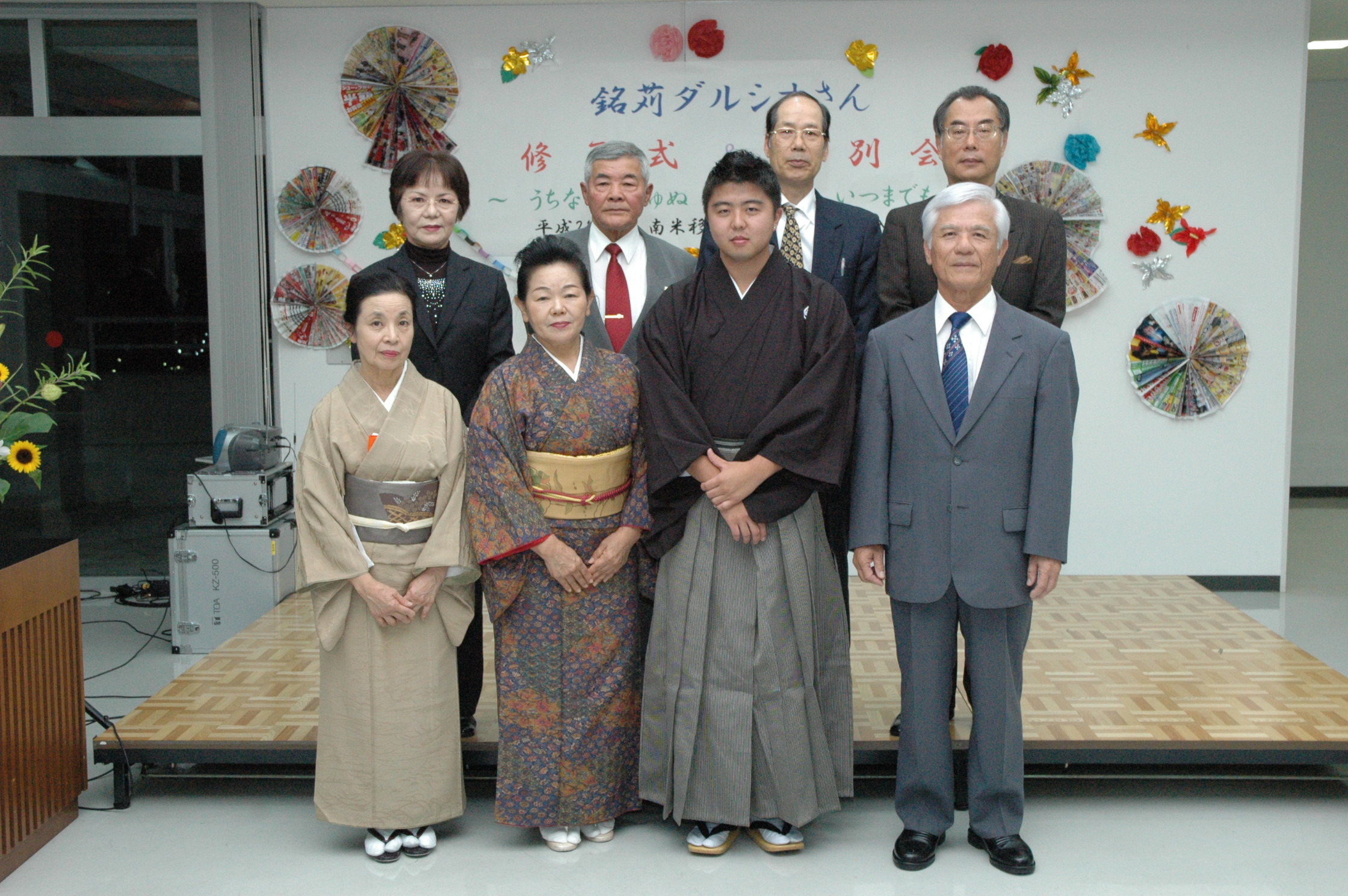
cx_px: 674
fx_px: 1627
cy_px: 448
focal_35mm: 44
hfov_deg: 45.0
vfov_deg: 30.8
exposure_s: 1/60
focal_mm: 29
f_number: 6.3
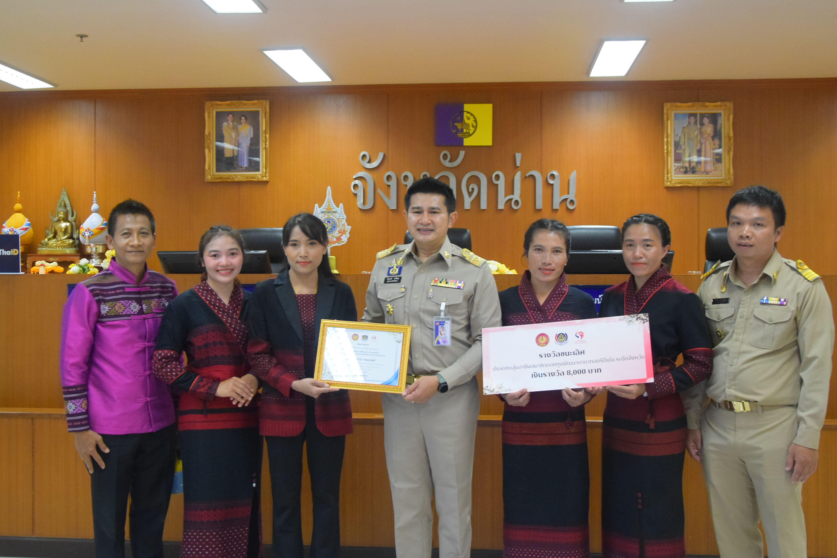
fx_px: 976
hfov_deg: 46.4
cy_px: 263
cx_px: 400
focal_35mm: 42
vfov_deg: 31.9
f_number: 6.3
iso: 3200
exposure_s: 1/125
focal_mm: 26
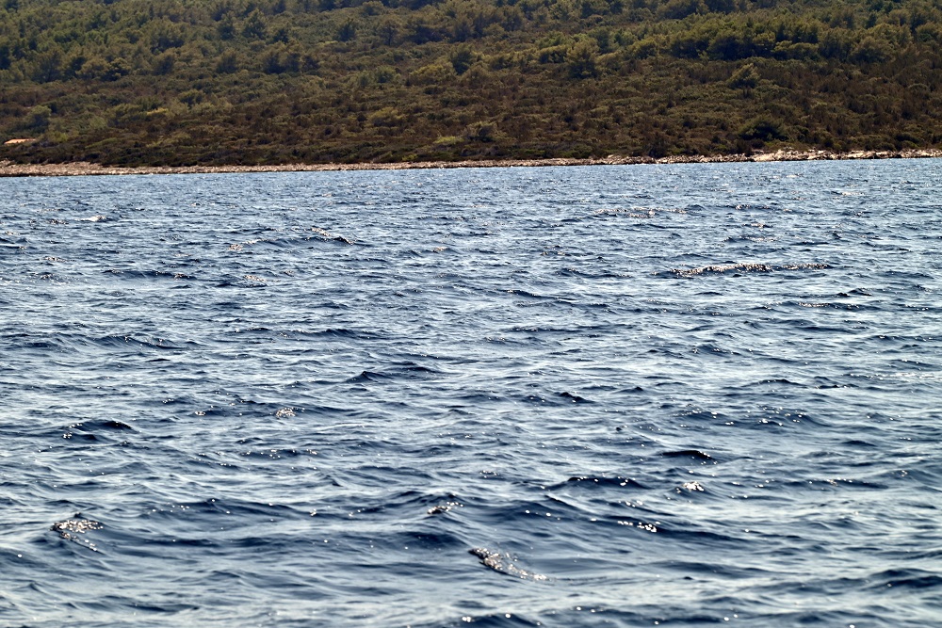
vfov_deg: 5.3
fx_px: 6804
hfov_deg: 7.9
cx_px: 471
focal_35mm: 260
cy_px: 314
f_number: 16
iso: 200
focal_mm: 260
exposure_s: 1/320
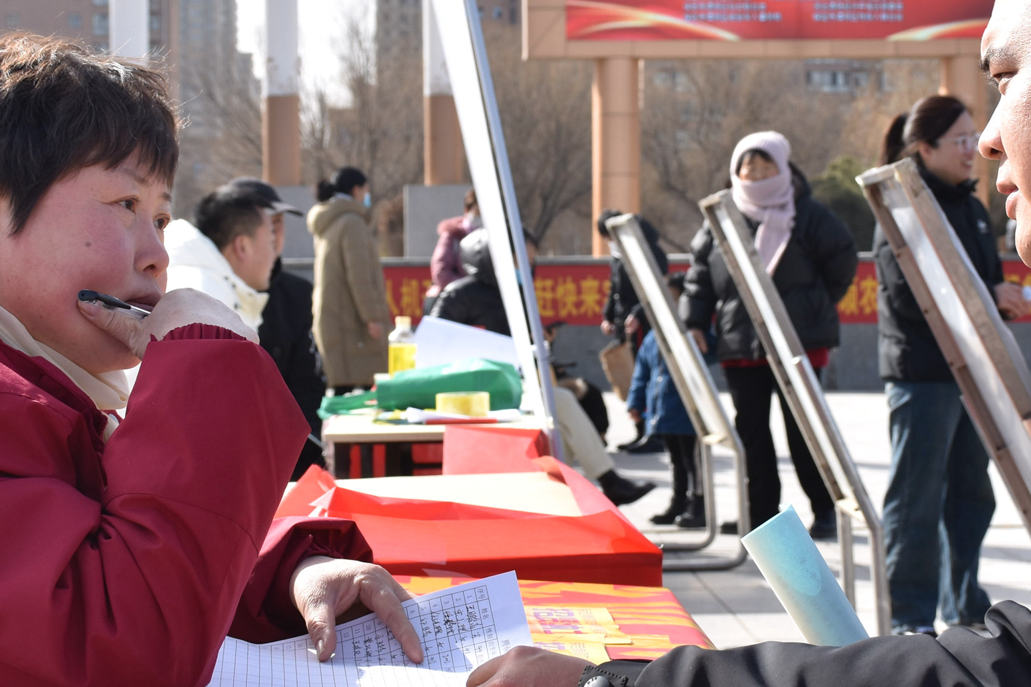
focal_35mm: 87
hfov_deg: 23.3
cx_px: 652
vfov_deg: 15.7
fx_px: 2491
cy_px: 207
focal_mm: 30
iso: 100
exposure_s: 1/250
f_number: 6.3
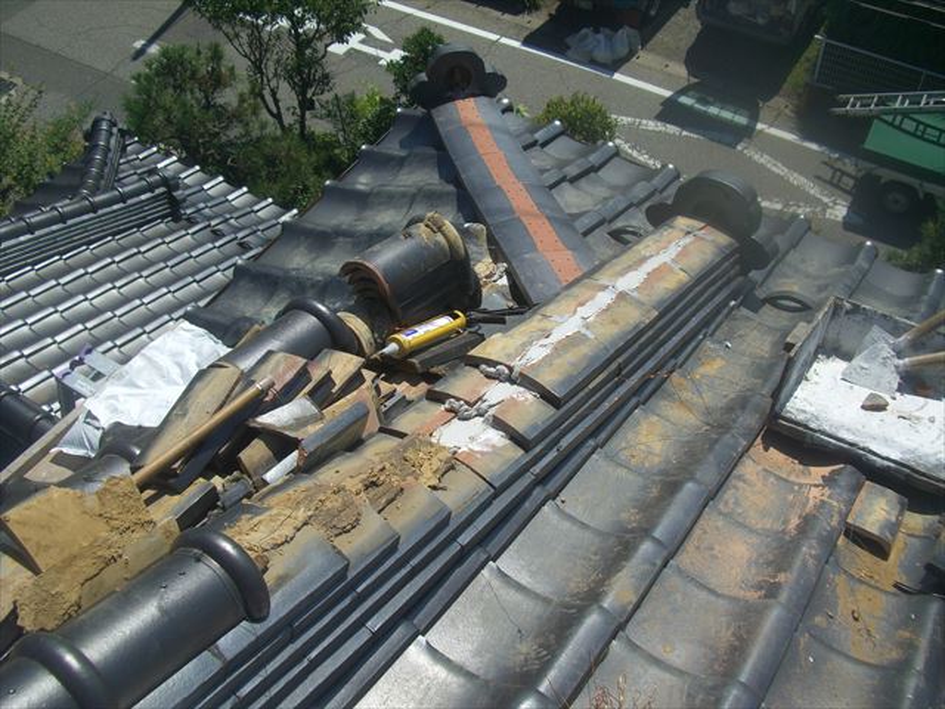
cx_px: 472
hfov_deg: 49.0
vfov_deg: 37.7
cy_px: 354
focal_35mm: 38
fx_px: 1037
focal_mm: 7.9
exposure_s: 1/400
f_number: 5.6
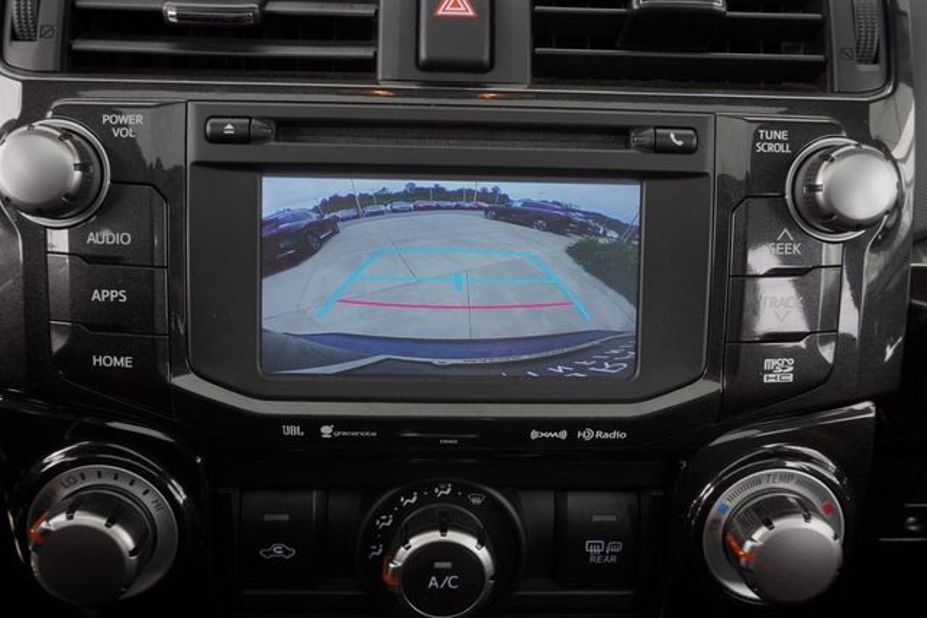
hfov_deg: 55.1
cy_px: 309
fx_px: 889
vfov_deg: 38.4
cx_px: 464
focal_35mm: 34
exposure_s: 1/15
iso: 160
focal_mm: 23
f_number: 13
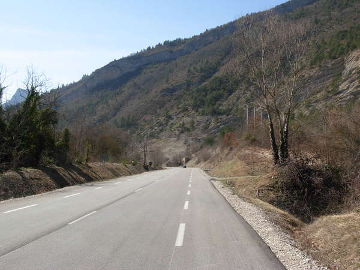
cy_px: 135
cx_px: 180
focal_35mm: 38
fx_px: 395
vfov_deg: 37.7
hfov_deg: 49.0
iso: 79
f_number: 4.9
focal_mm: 6.3
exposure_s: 1/384
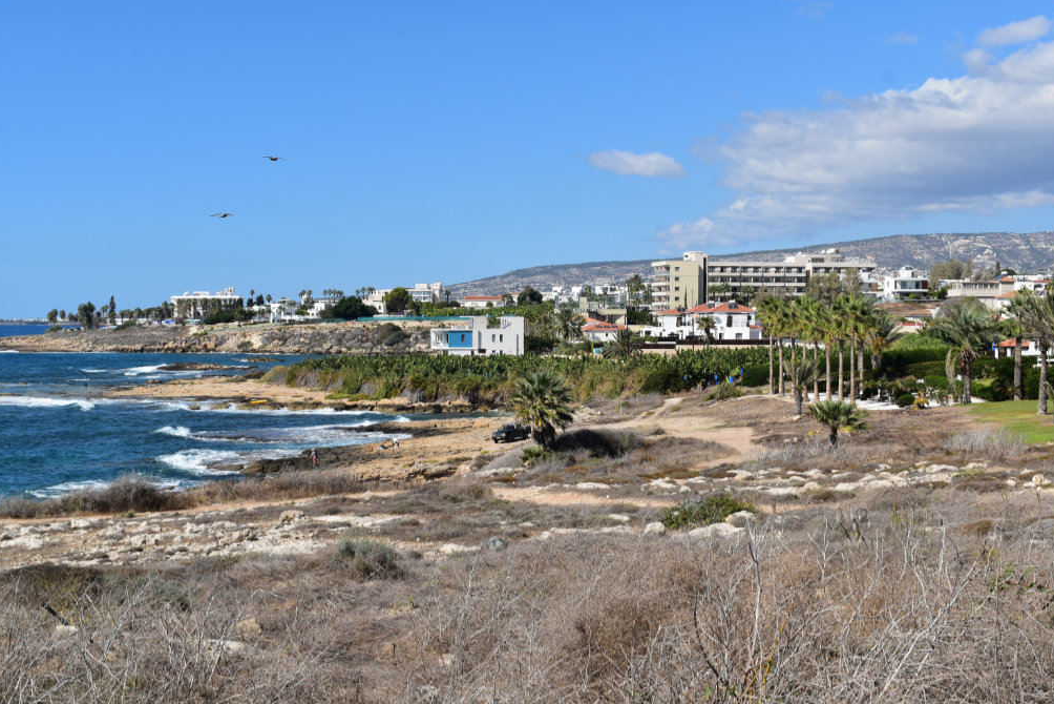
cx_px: 531
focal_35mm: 52
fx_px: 1523
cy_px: 348
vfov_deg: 26.0
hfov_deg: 38.2
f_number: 11
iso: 250
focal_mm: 34
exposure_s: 1/500
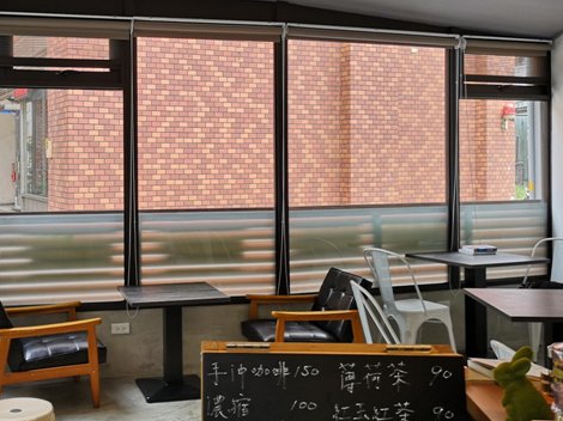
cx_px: 171
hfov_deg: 40.5
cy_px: 166
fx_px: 748
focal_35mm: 46
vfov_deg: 31.4
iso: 64
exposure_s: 1/120
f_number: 1.8
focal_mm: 3.95
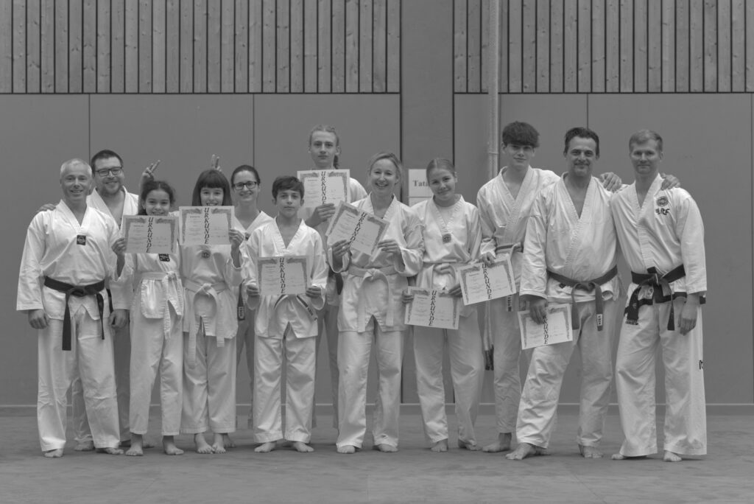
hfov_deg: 23.9
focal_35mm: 85
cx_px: 377
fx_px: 1781
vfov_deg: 16.1
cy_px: 252
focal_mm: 85
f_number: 4
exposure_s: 1/250
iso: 800
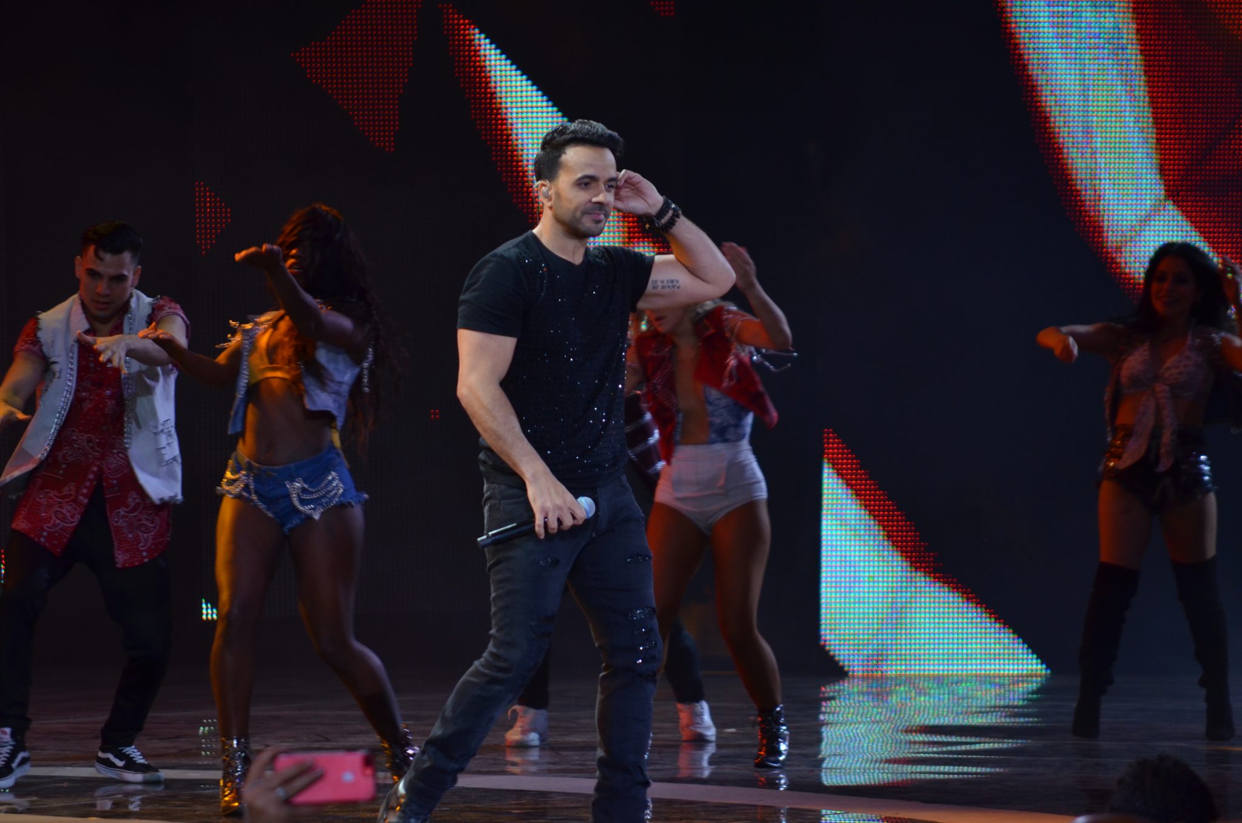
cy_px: 412
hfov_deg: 6.9
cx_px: 621
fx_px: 10327
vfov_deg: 4.6
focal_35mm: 300
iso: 800
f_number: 5.6
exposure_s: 1/125
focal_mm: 200
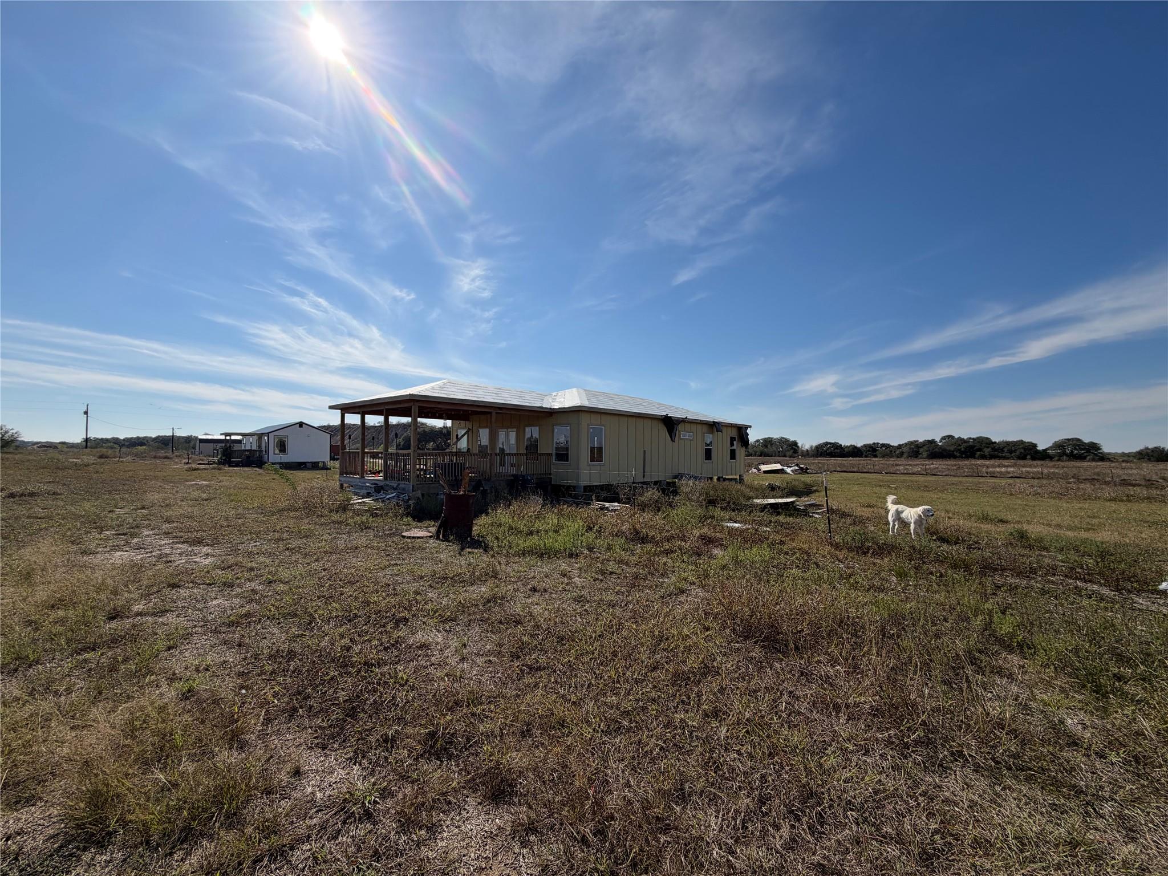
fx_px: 472
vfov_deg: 85.7
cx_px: 584
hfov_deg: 102.1
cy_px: 438
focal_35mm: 14
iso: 20
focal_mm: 2.22
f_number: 2.2
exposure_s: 1/1795
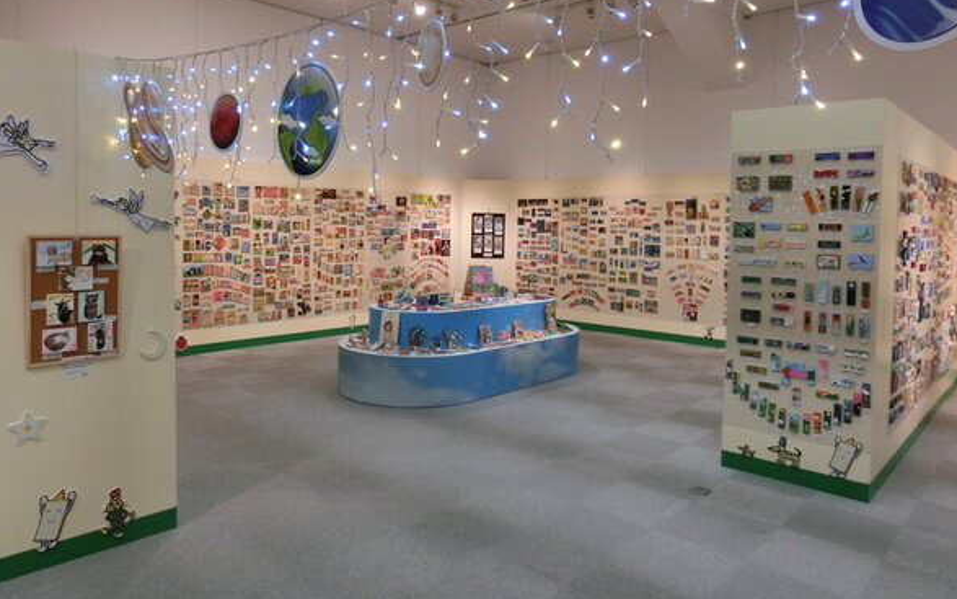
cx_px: 486
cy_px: 240
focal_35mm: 26
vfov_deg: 47.3
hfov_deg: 70.4
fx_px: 678
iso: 200
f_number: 3
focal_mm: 4.24
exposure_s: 1/125
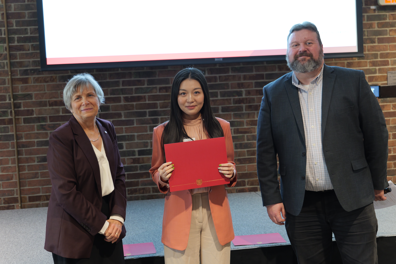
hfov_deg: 35.1
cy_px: 132
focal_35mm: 57
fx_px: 627
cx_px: 198
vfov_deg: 23.8
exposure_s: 1/60
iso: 2000
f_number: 4
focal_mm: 57
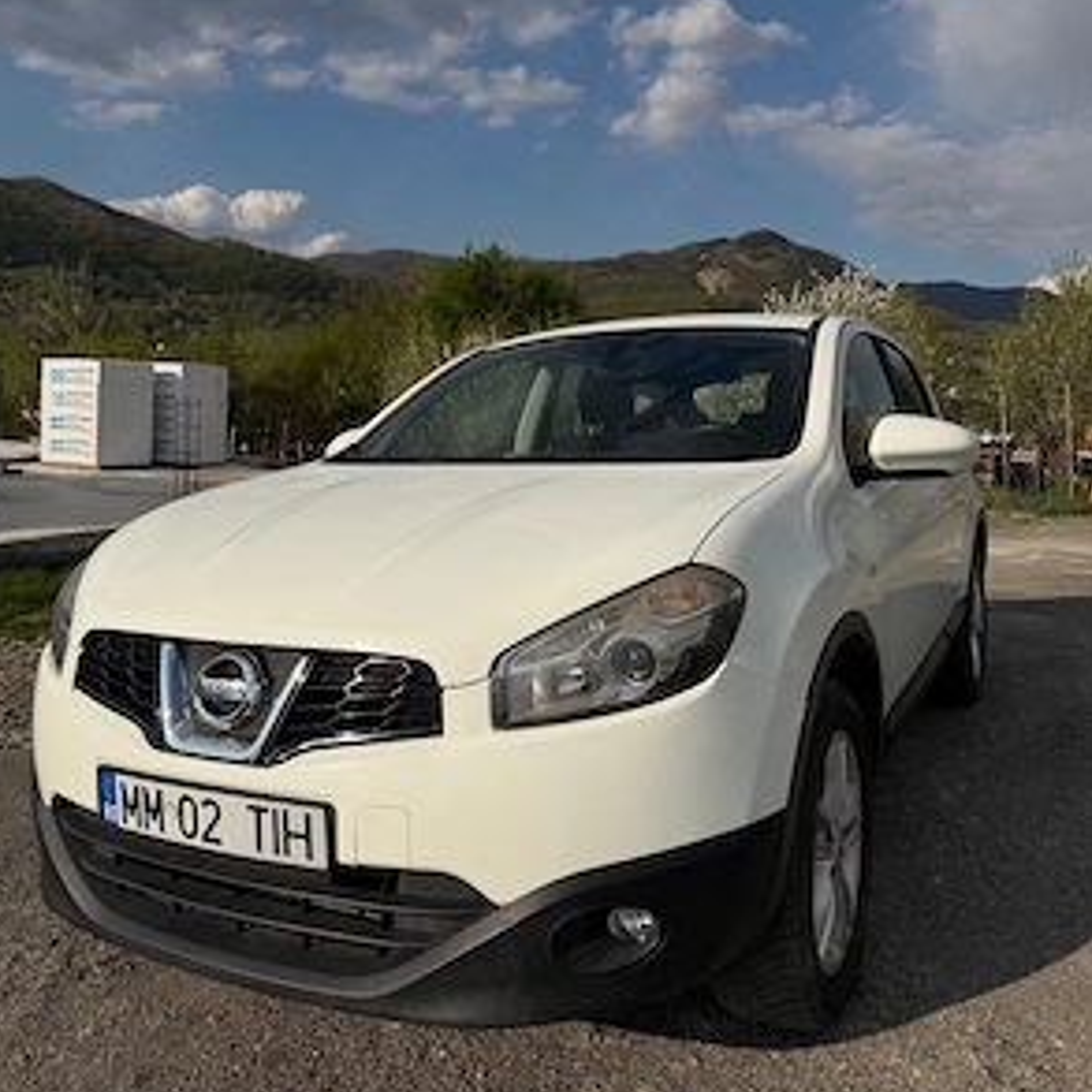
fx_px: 1035
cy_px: 458
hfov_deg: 55.6
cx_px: 540
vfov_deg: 55.4
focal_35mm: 29
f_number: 1.78
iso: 80
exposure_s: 1/11905
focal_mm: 6.76
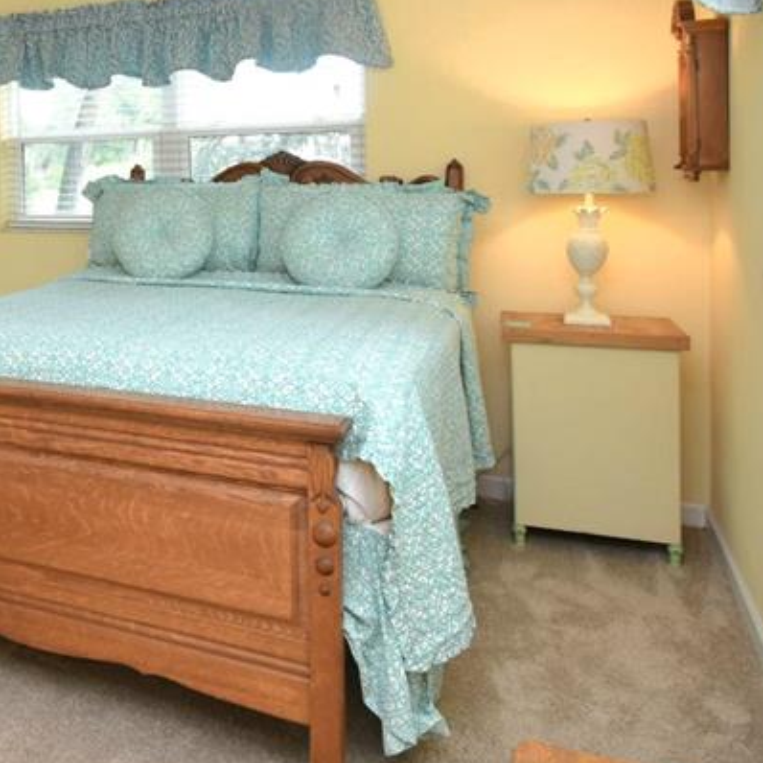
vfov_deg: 44.2
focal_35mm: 36
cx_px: -4
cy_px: 176
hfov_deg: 40.2
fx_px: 900
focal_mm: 11
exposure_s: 1/60.2
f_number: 4.8
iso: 500
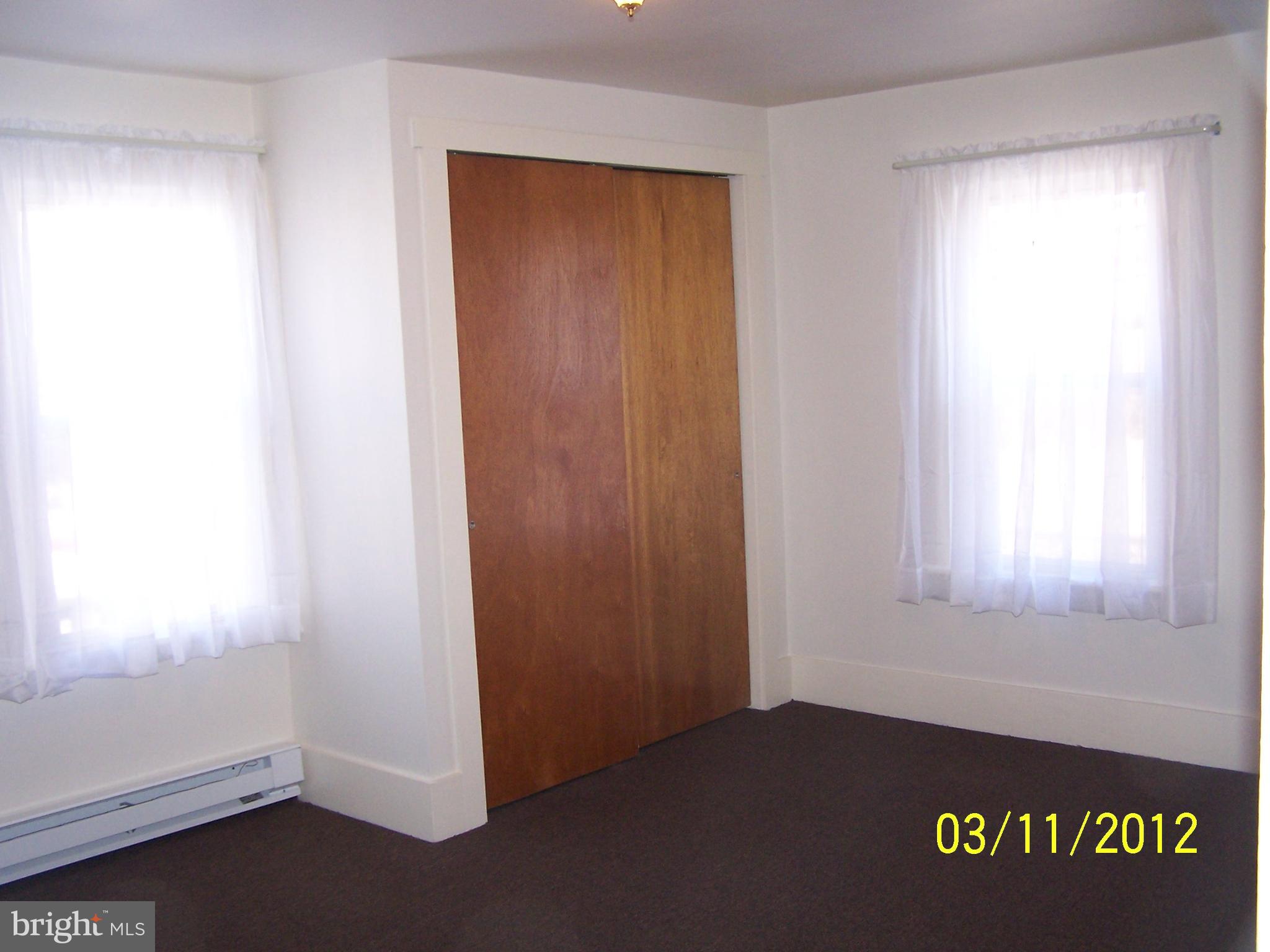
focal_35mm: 38
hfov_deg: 49.0
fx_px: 1394
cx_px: 635
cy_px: 476
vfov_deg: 37.7
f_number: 2.8
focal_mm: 6.3
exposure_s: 1/60
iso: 140
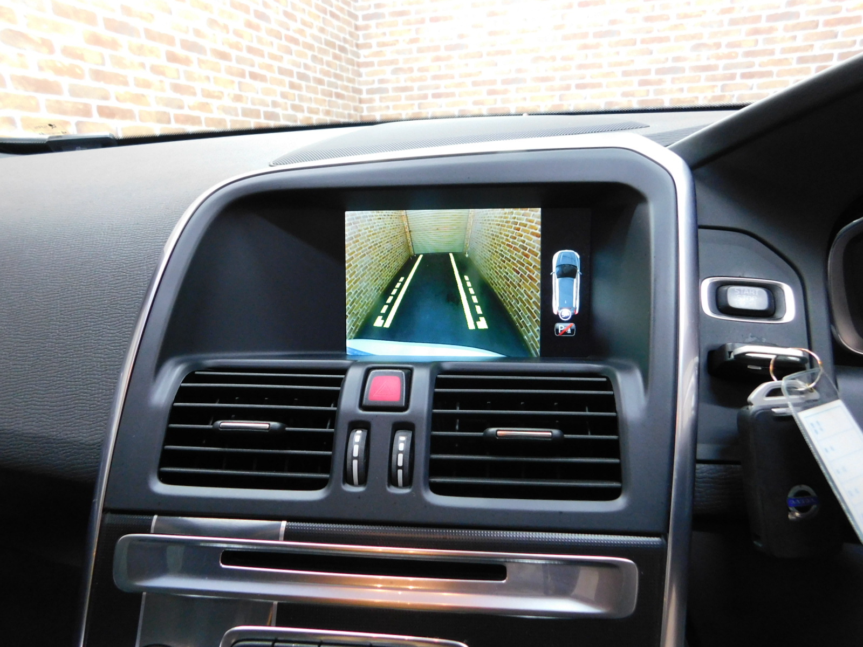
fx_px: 573
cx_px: 432
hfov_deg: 73.9
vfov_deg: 58.9
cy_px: 324
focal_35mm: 23
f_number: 3
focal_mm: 4
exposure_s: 1/13
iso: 400
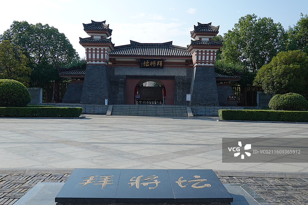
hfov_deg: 55.8
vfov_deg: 38.9
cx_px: 154
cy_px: 102
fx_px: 291
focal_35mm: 34
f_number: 4
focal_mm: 12.76
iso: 125
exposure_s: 1/1000
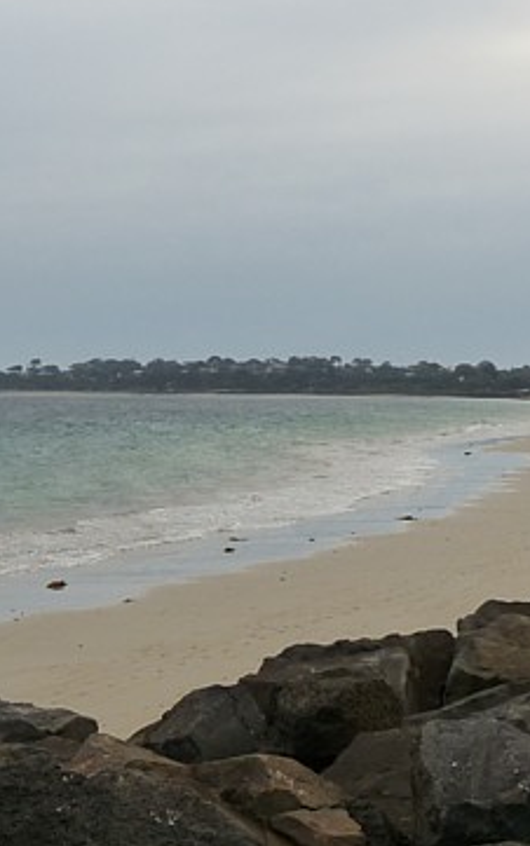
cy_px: 478
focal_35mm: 81
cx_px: 98
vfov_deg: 25.5
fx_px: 1870
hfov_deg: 16.0
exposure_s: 1/200
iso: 160
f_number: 4
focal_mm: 5.9
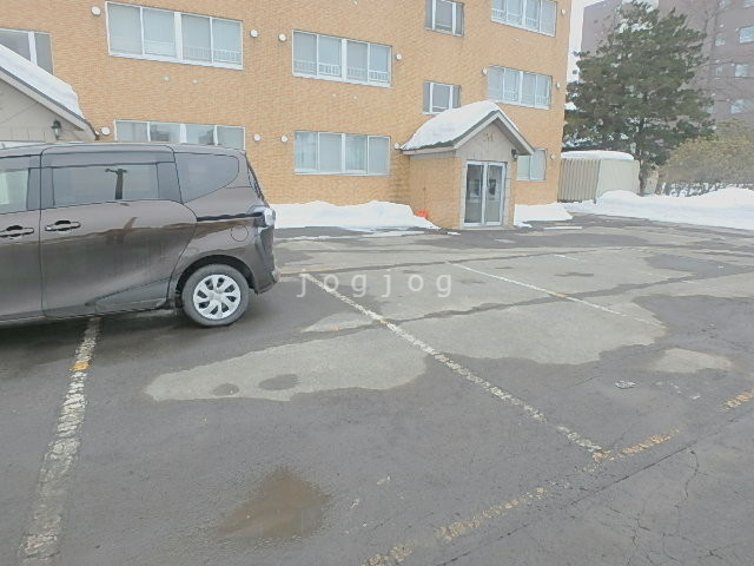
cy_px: 283
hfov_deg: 79.0
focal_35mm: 21
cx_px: 377
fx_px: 457
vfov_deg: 63.4
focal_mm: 3.7
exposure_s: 1/320
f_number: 3.5
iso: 125
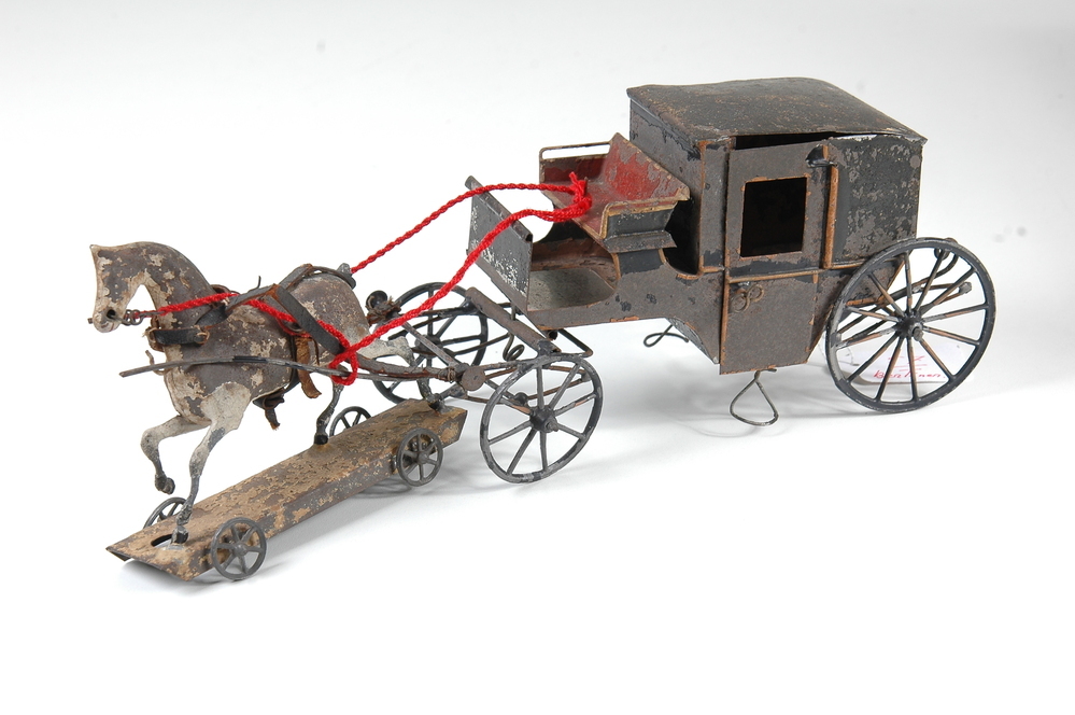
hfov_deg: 26.0
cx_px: 538
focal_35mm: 78
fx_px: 2327
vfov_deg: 17.5
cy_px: 358
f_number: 11
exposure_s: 1/25
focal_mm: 52
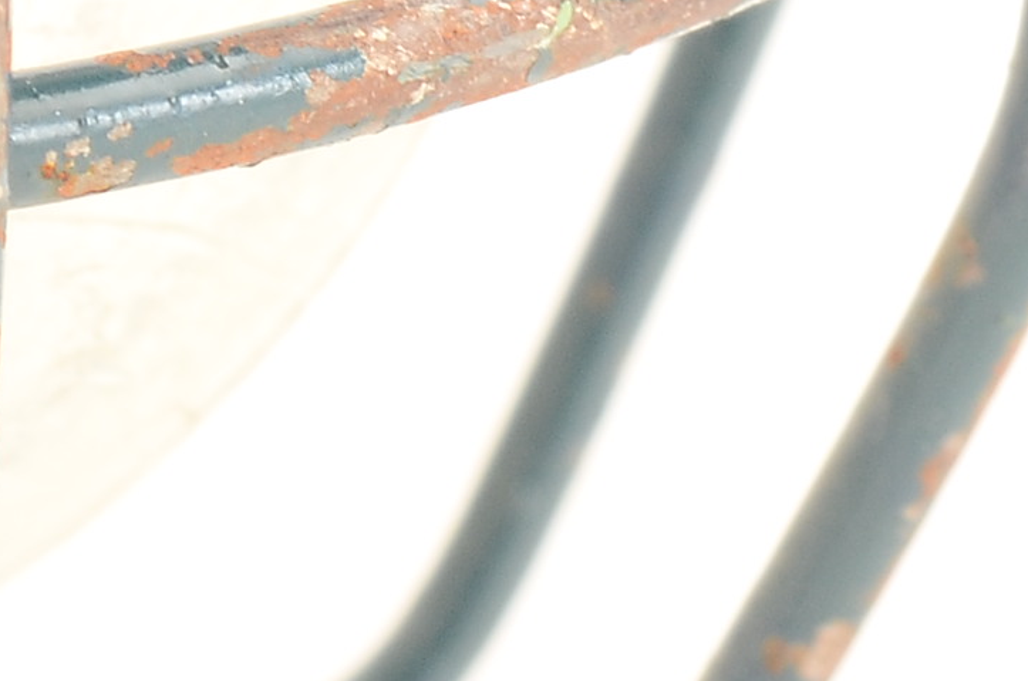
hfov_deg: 6.3
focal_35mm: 322
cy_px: 21
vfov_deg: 4.2
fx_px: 9177
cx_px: -907
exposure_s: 1/60
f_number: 9
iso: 320
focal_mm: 42
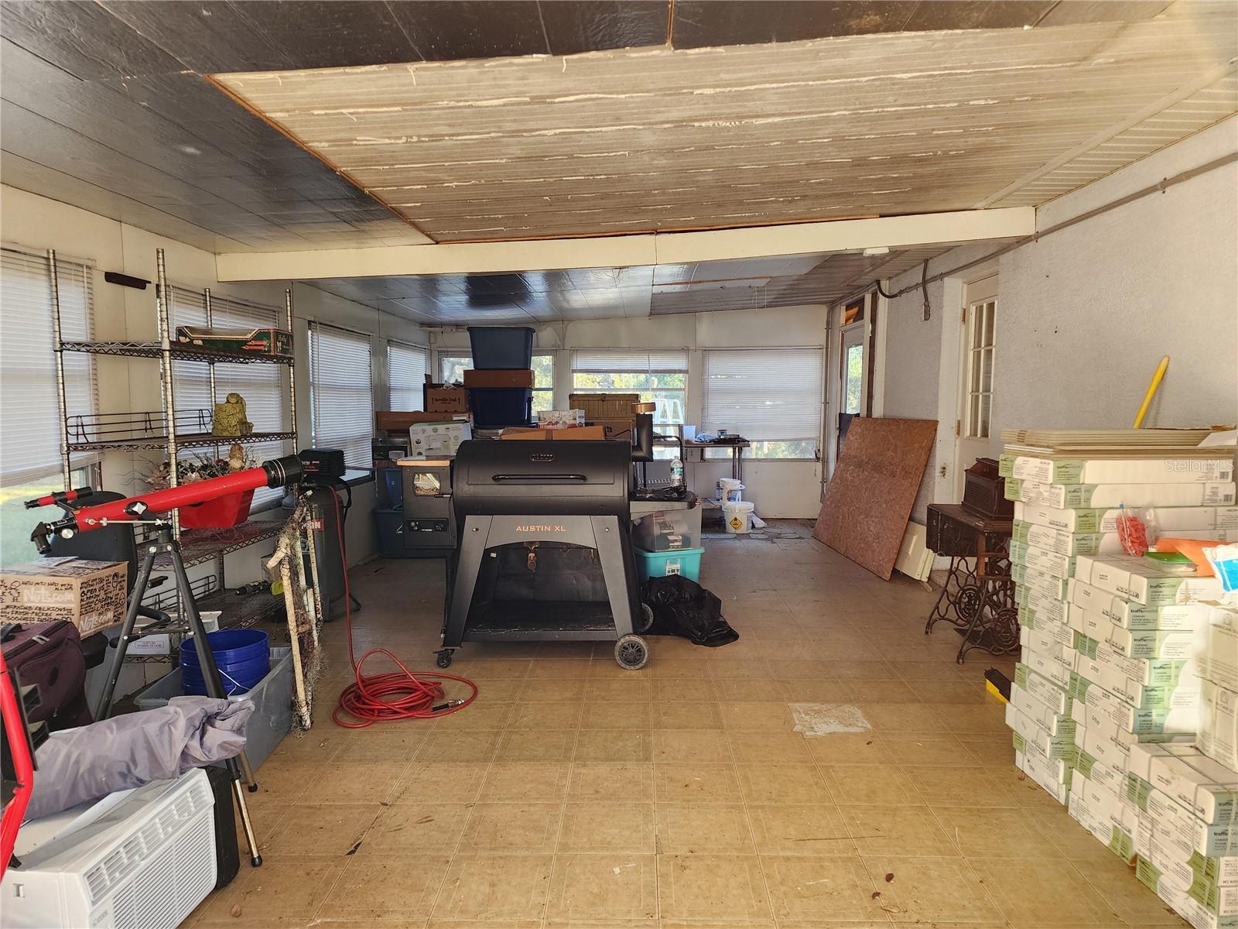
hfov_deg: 73.9
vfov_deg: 58.9
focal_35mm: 23
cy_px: 464
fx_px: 823
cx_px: 619
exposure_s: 1/180
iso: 160
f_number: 1.8
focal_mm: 6.4
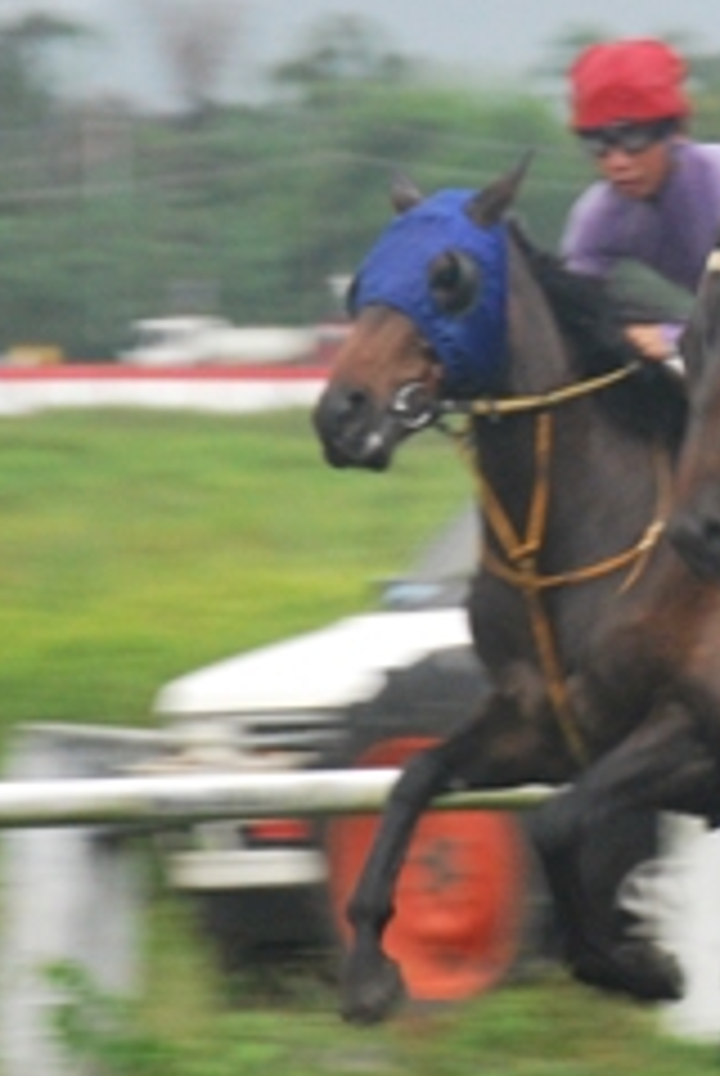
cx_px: 900
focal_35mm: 510
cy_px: 338
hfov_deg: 2.7
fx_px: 15243
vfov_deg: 4.0
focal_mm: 105
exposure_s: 1/80
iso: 800
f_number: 5.6
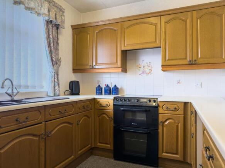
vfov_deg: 56.8
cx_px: 112
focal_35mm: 24
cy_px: 84
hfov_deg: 71.6
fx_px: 156
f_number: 1.8
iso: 200
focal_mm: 6.76
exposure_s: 1/100
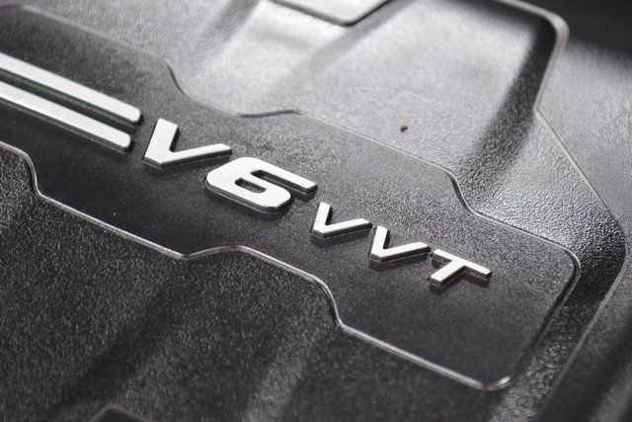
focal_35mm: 105
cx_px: 316
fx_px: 1844
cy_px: 211
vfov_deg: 13.0
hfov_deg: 19.5
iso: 1600
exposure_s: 1/20
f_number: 2.8
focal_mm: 70
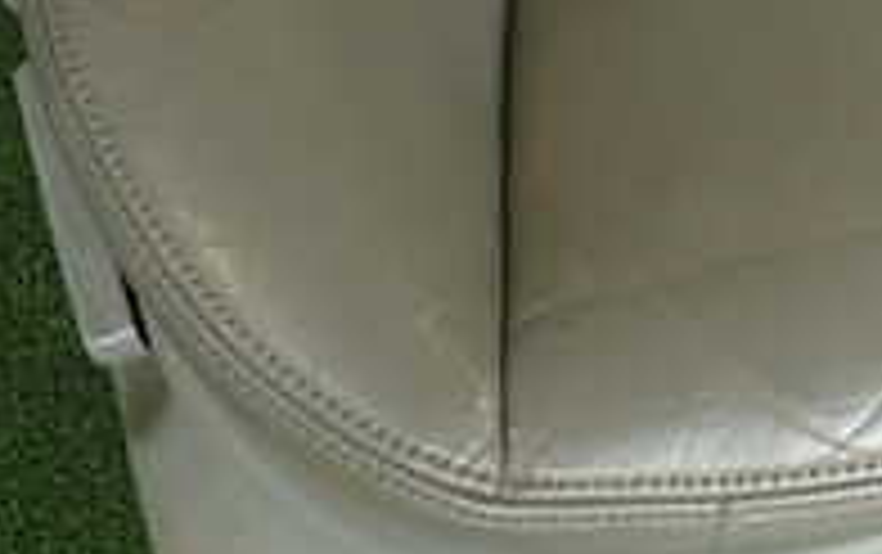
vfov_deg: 15.3
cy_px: -180
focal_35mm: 81
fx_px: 1949
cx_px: 828
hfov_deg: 24.6
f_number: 2
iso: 160
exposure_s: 1/60
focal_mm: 4.5
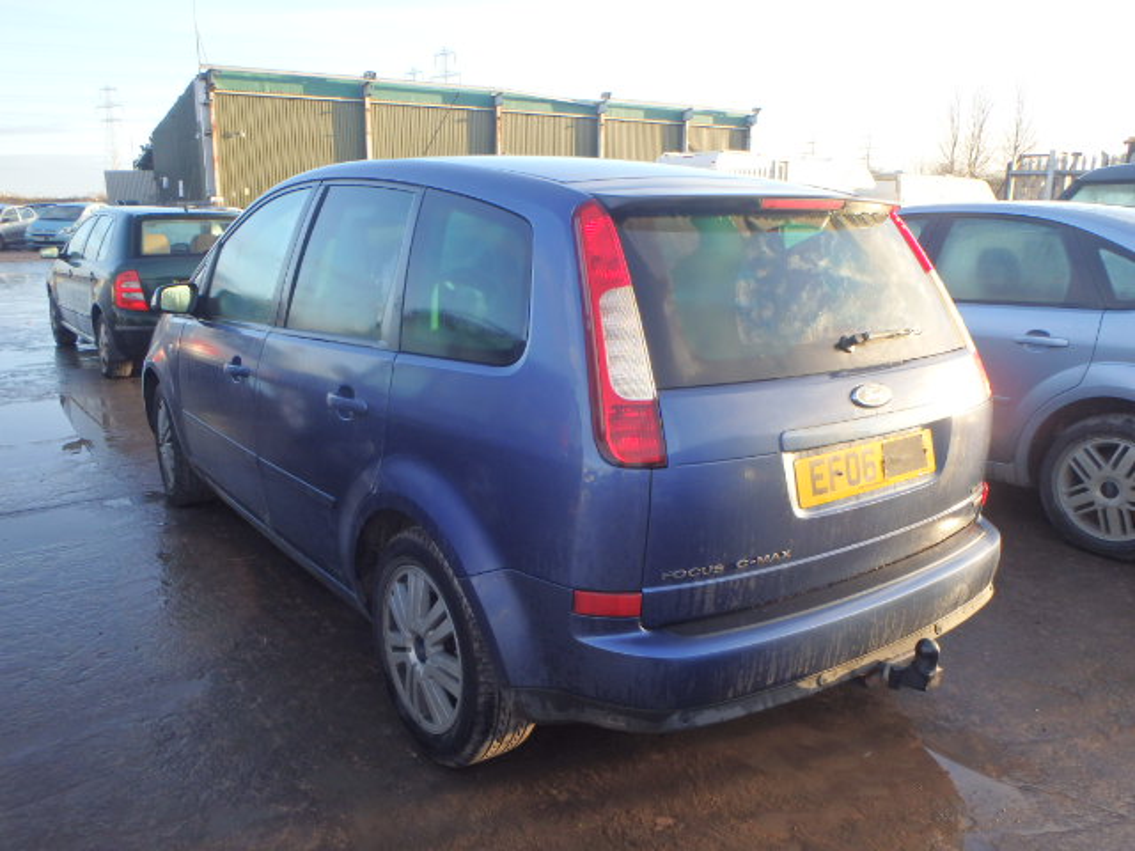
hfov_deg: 63.4
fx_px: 918
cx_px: 568
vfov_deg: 49.7
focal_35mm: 28
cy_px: 426
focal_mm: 5
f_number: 3.9
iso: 125
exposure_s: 1/125
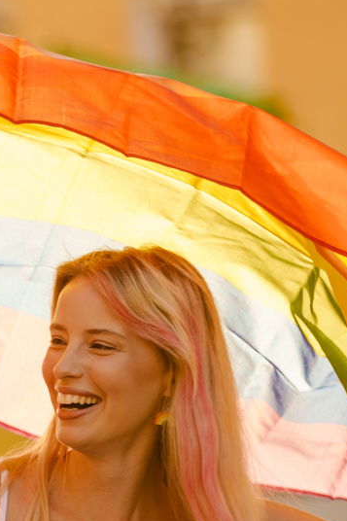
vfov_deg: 4.1
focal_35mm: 502
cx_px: -214
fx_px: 7262
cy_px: 368
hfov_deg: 2.7
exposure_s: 1/400
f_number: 3.5
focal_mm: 168
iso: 200
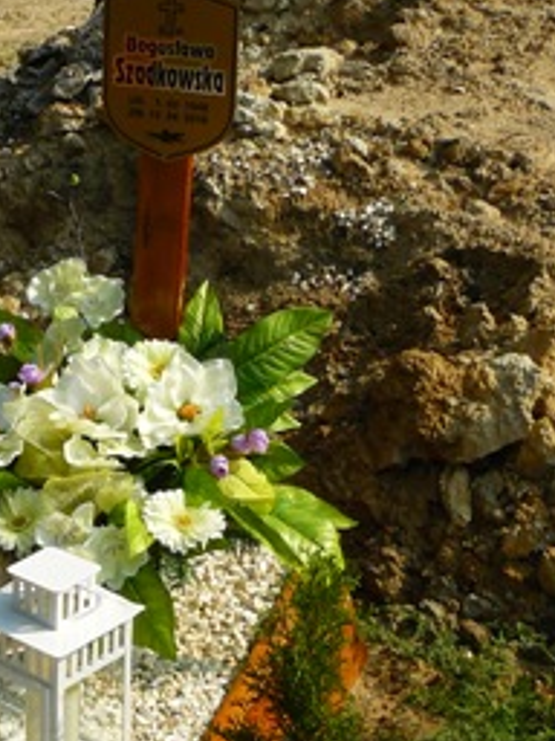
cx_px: -101
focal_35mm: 90
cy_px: 527
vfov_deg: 21.6
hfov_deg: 15.8
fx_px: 1924
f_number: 5.6
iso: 100
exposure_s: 1/400
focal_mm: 6
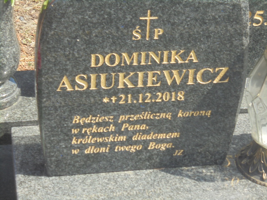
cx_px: 134
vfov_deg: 13.8
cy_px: 100
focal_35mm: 107
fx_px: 825
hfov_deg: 18.4
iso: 100
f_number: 5.1
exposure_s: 1/160
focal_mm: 19.2
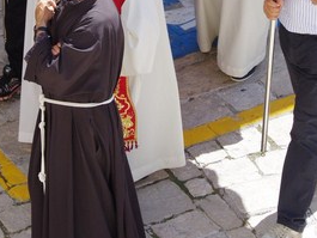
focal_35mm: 245
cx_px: 121
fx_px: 2245
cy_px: -61
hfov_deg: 8.1
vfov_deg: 6.0
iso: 500
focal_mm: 60
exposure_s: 1/320
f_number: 8
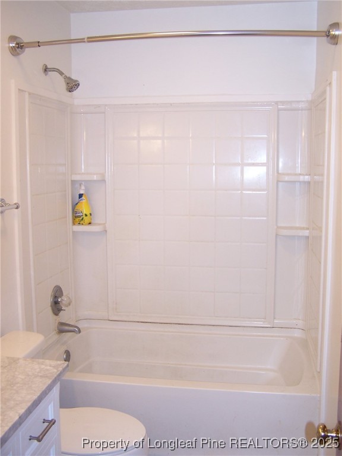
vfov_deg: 49.0
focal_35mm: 38
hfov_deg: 37.7
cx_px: 171
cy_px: 228
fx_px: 501
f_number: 2.8
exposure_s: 1/60
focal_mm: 6.3
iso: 80
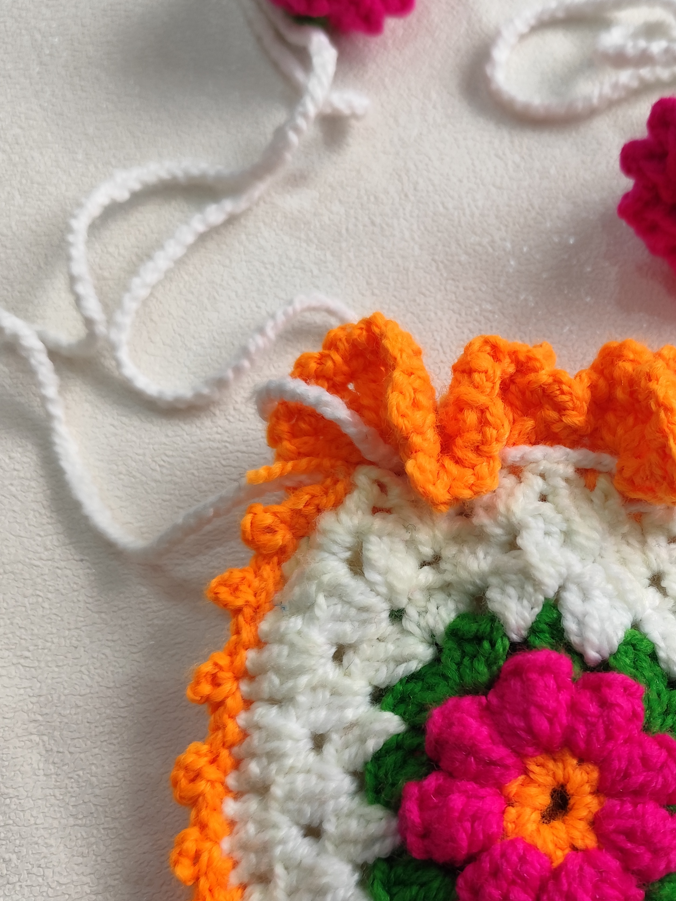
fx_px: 1093
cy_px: 534
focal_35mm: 42
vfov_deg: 44.6
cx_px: 549
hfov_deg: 33.3
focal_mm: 6.19
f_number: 1.65
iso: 800
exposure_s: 1/100
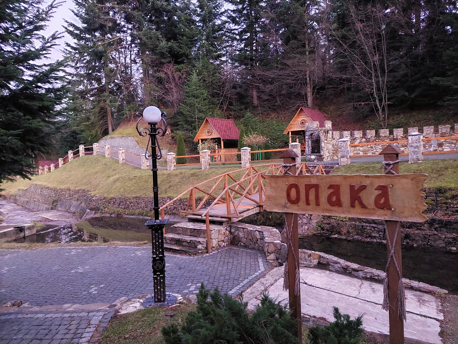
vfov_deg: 56.8
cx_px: 229
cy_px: 172
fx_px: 318
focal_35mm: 24
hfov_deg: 71.6
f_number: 1.8
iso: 1250
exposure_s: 1/25
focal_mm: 5.23
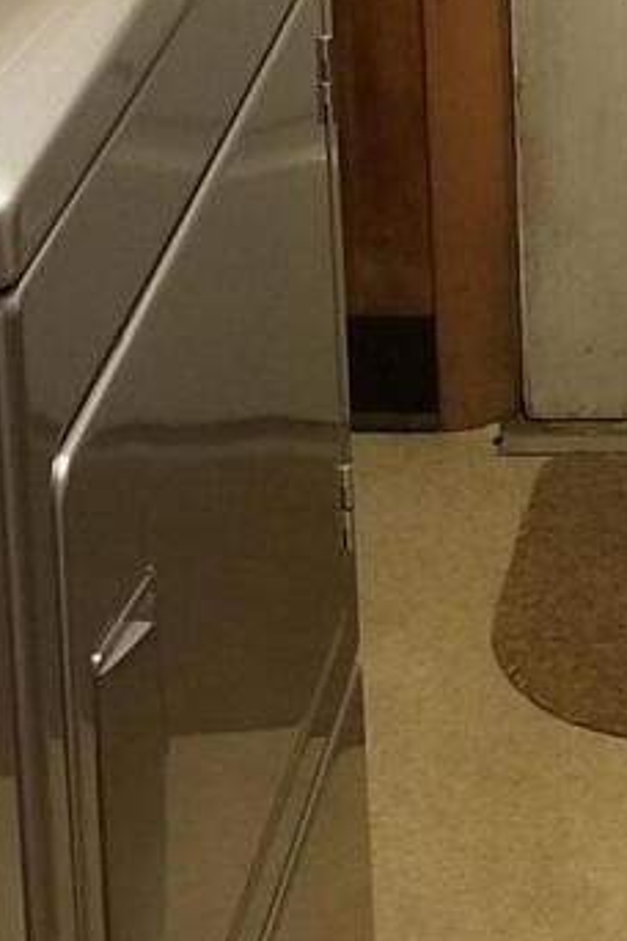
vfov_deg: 12.4
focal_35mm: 158
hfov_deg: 8.6
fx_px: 4127
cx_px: 811
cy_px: -435
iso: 200
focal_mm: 4.25
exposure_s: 1/10
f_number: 1.7
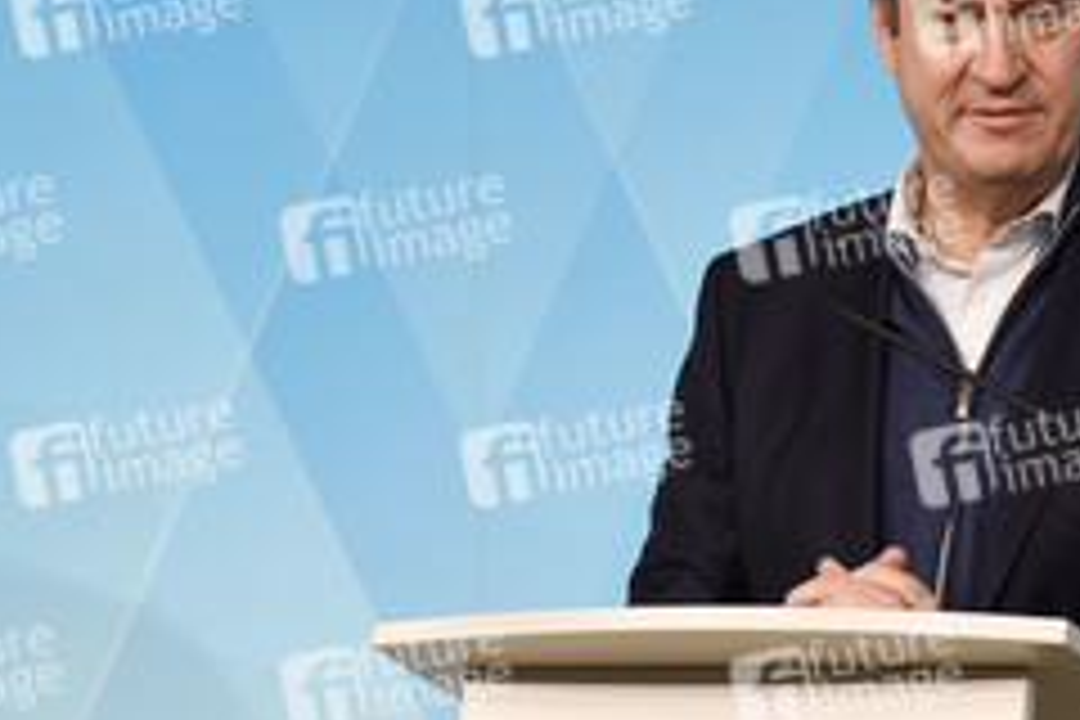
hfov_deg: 9.1
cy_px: 342
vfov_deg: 6.1
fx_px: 6749
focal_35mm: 225
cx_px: 907
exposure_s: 1/60
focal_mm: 120
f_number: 6.3
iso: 1250
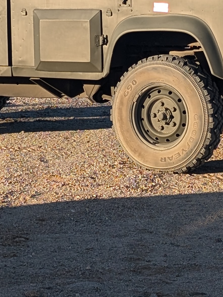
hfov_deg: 8.8
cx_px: 113
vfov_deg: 11.6
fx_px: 1457
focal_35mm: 170
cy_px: 57
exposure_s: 1/873
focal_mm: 6.9
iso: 19
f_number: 1.68
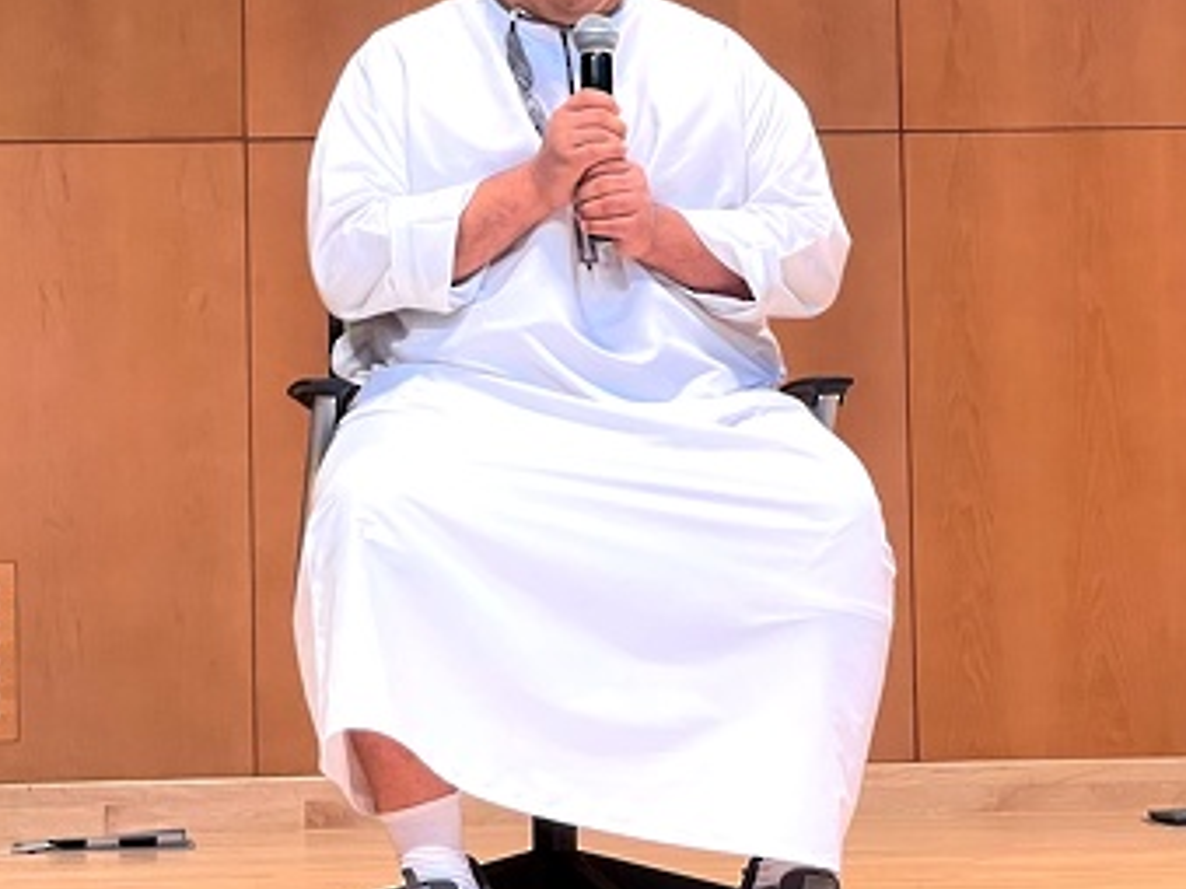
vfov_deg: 9.8
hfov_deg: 13.1
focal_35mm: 151
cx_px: 546
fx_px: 5172
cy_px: 220
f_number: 2.2
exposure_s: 1/50
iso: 125
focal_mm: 7.5
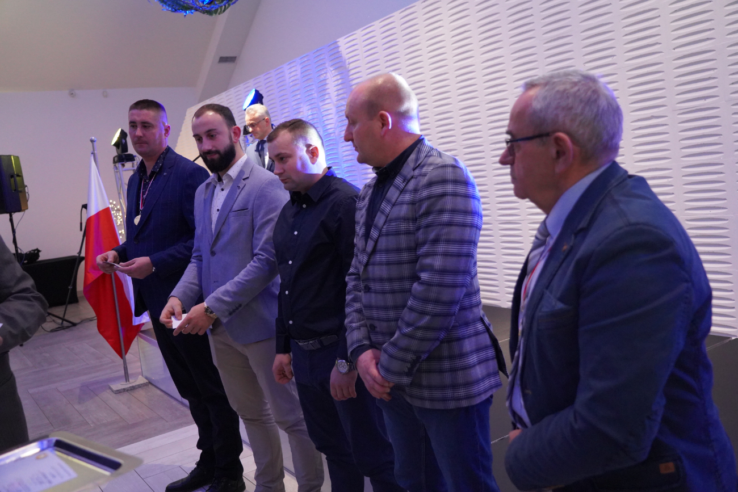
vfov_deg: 41.1
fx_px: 656
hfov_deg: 58.7
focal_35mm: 32
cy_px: 246
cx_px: 369
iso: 10000
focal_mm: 32
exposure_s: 1/160
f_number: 4
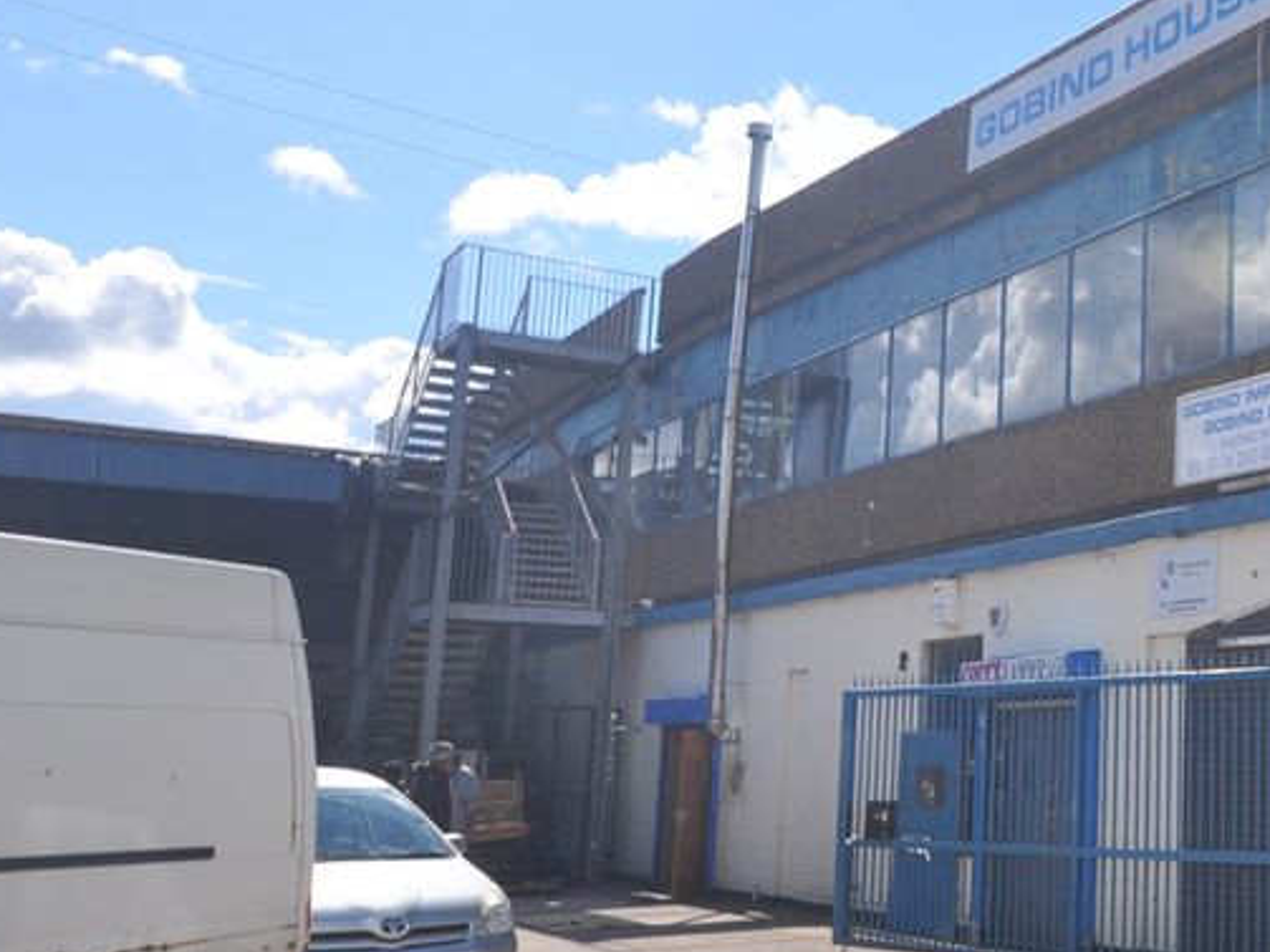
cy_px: 460
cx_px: 1459
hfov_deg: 35.4
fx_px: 1614
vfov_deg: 32.9
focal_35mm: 44
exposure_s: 1/400
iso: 200
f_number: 10
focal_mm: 12
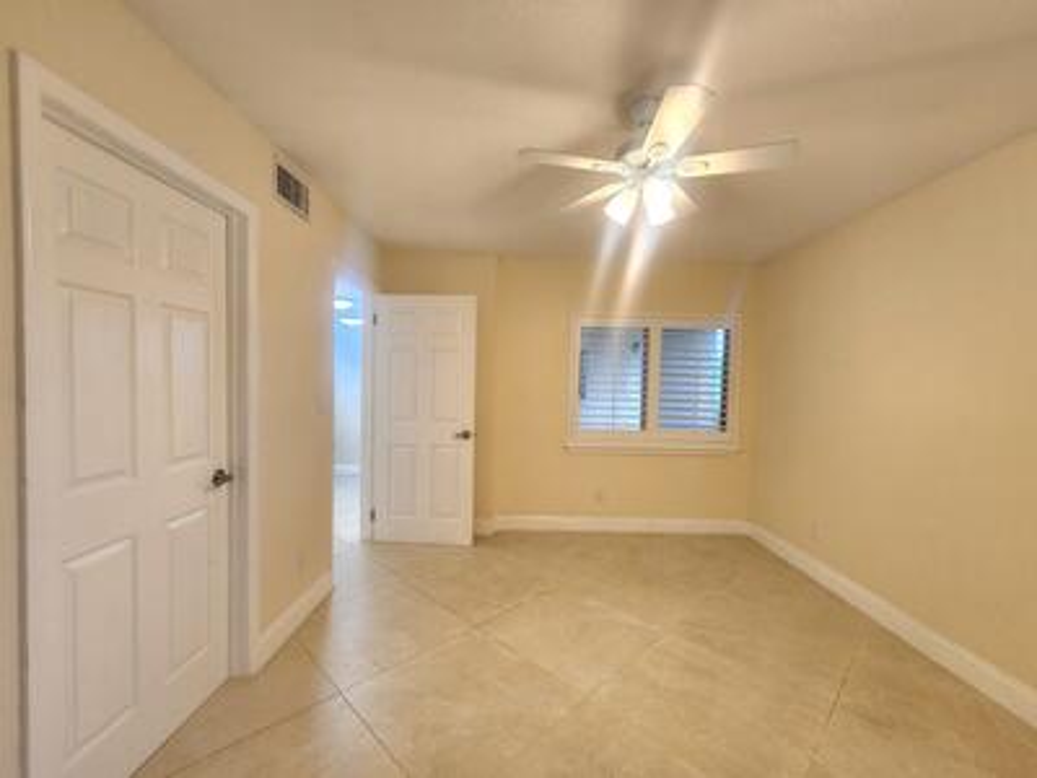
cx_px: 518
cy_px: 389
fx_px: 389
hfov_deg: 106.2
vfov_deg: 89.9
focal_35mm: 13
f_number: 2.2
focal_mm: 2.2
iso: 125
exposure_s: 1/60.2
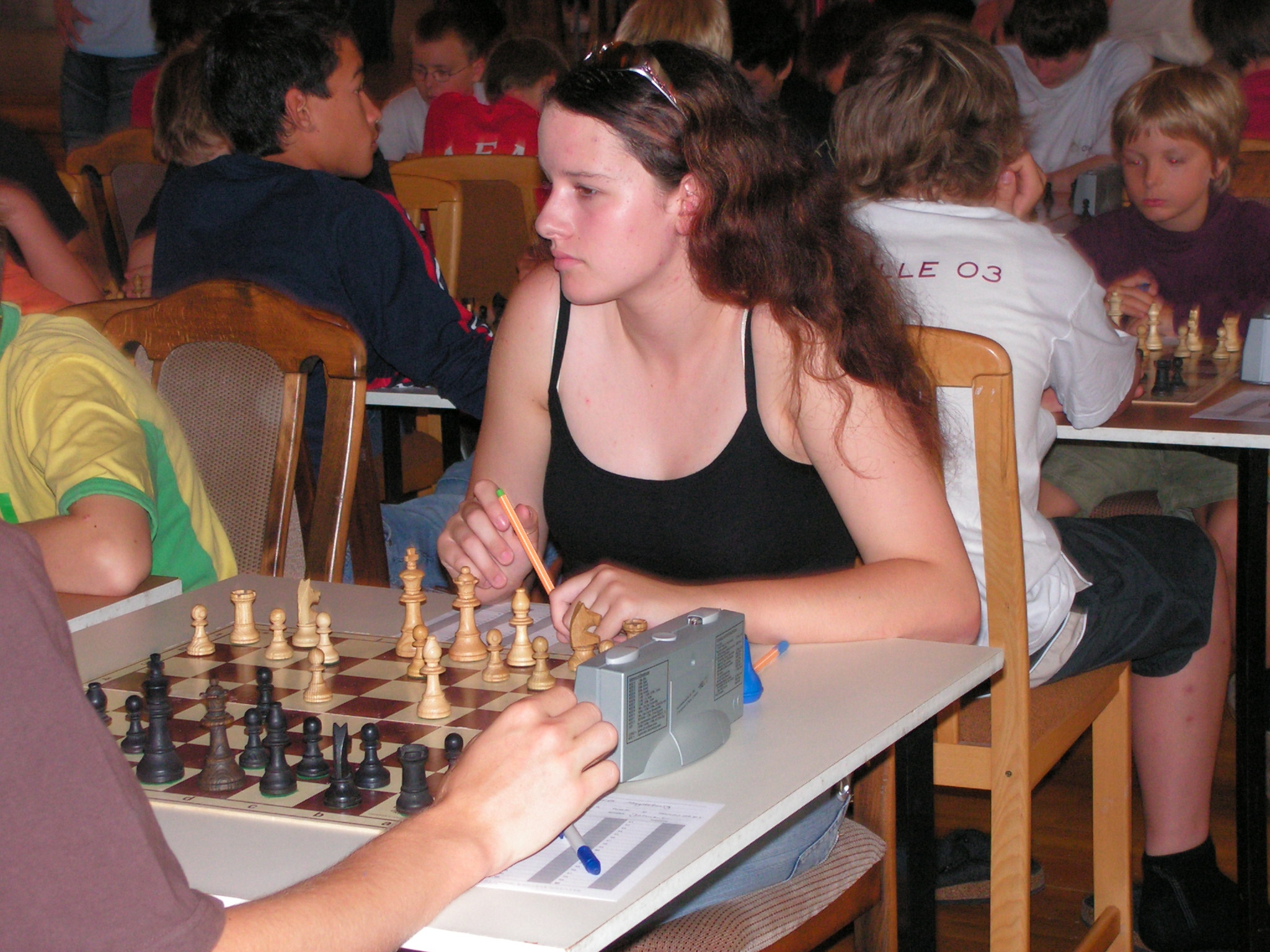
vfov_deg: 20.7
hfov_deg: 27.4
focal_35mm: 71
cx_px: 635
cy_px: 476
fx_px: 2605
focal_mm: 11.9
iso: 200
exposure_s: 1/80
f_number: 3.3
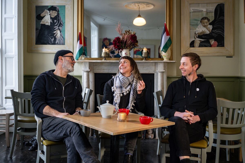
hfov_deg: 48.5
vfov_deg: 33.4
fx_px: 272
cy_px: 82
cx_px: 122
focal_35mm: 40
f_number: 3.5
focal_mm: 40
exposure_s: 1/125
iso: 800
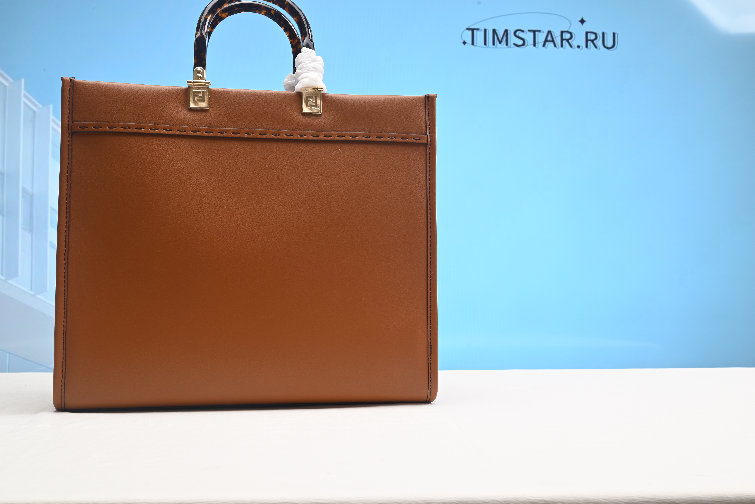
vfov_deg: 34.2
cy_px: 252
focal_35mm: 39
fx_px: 818
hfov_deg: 49.5
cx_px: 378
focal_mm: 39
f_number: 16
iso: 110
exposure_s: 1/2
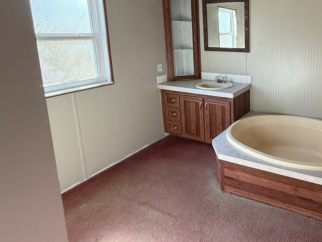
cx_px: 263
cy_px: 71
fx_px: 223
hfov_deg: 64.5
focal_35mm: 24
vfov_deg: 55.0
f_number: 2.2
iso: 200
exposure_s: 1/99
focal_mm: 2.22
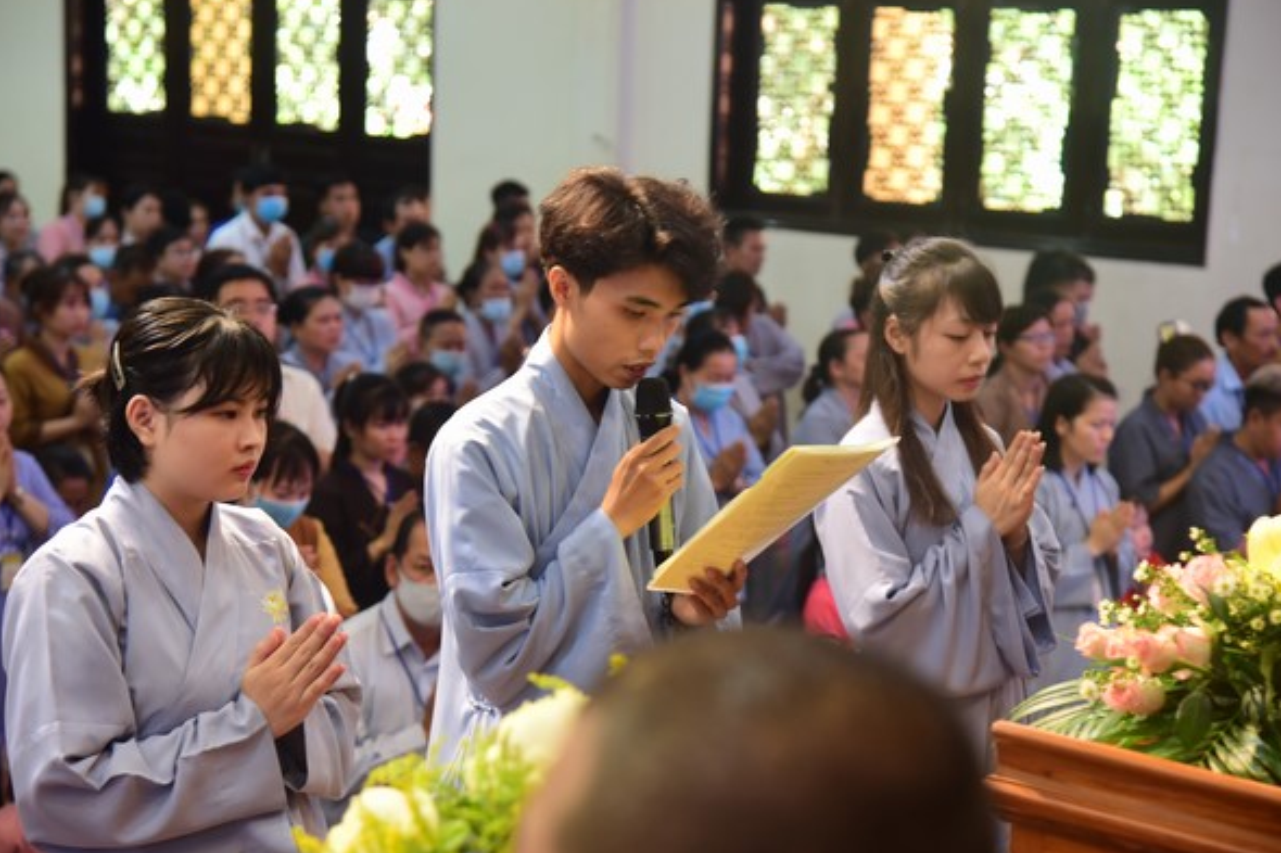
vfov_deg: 15.9
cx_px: 649
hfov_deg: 23.7
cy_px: 408
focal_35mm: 86
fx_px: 3059
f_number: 4.5
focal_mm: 78
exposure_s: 1/40
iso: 1000
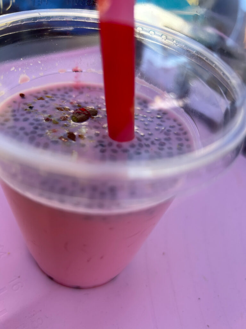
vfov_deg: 67.3
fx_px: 246
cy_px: 164
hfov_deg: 53.1
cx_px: 123
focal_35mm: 26
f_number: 1.5
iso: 50
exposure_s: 1/982
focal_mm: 5.7
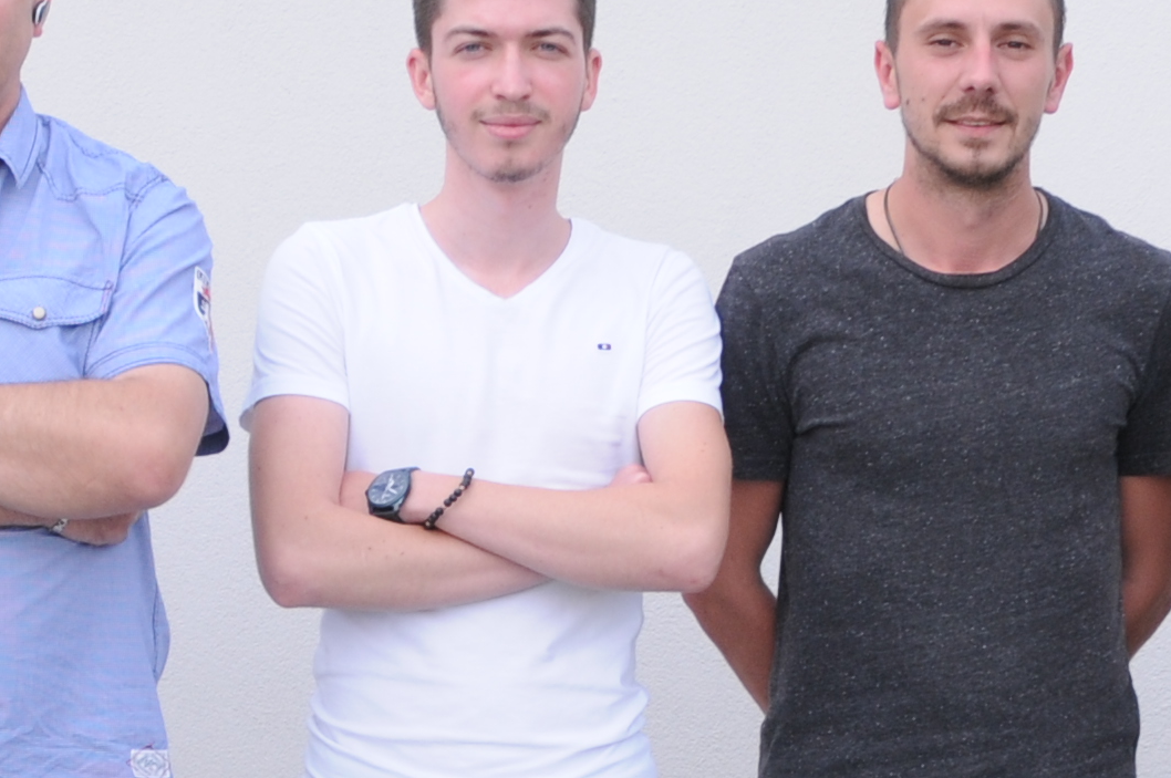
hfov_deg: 13.5
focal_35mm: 152
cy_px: 831
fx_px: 4940
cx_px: 343
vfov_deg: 8.9
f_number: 6.3
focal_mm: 25
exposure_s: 1/125
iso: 200
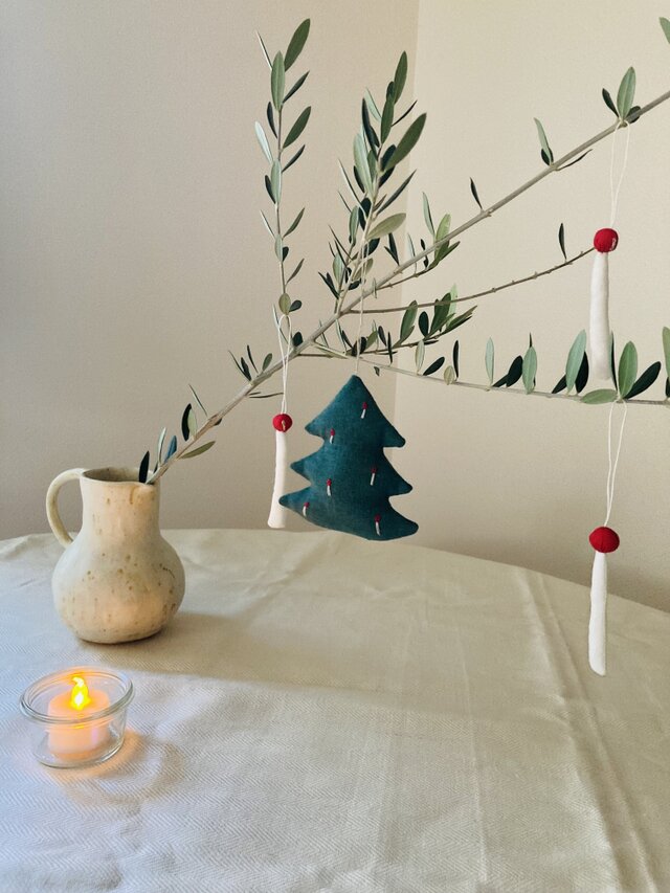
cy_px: 446
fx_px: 722
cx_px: 335
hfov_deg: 49.8
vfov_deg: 63.4
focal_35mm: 28
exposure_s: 1/56
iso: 320
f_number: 1.8
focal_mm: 3.99
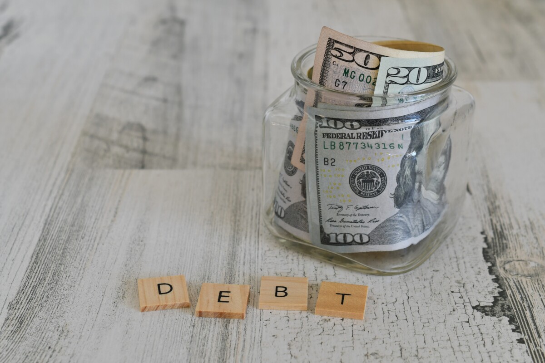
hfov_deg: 33.4
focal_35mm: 60
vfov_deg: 22.6
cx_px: 272
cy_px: 182
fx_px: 908
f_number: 7.1
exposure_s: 1/50
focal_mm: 40
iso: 250
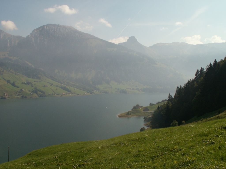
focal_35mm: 35
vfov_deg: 40.7
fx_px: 229
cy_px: 84
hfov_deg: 52.6
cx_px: 113
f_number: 7.1
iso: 50
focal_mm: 5.86
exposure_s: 1/250
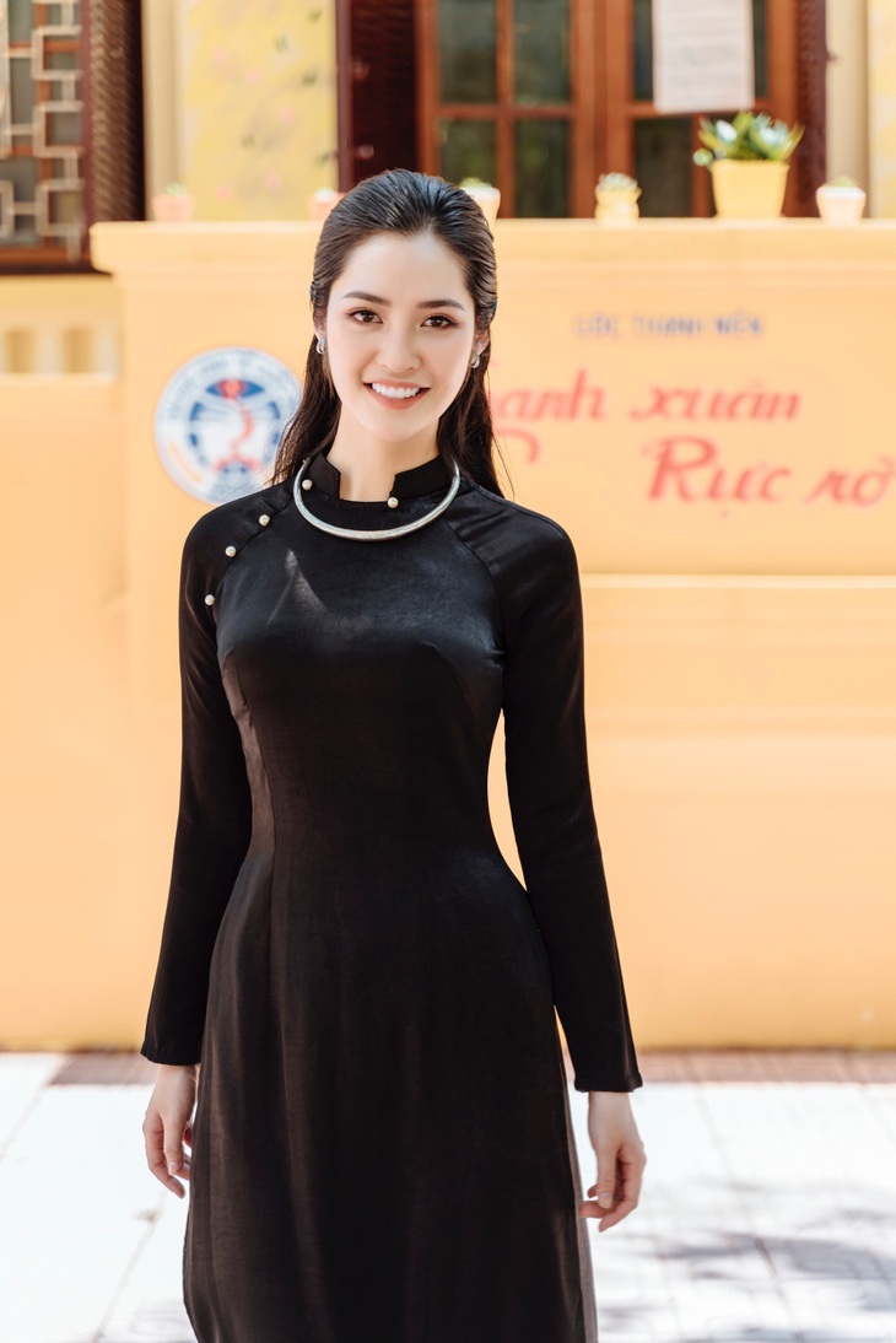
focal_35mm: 75
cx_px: 448
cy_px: 672
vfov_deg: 27.0
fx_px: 2798
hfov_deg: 18.2
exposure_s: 1/200
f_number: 3.2
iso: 100
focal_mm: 75
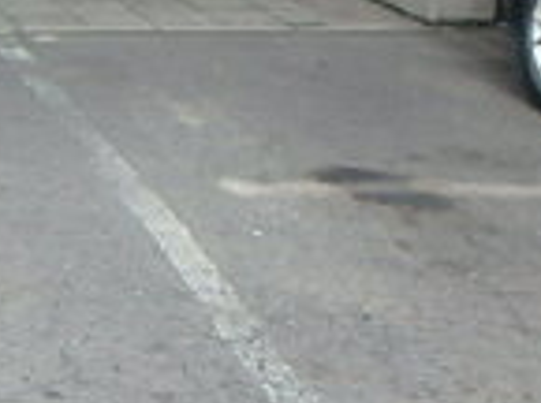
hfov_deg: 18.9
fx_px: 1450
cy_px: 146
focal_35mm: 93
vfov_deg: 15.8
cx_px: -239
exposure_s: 1/200
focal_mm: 3.7
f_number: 3.5
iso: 125
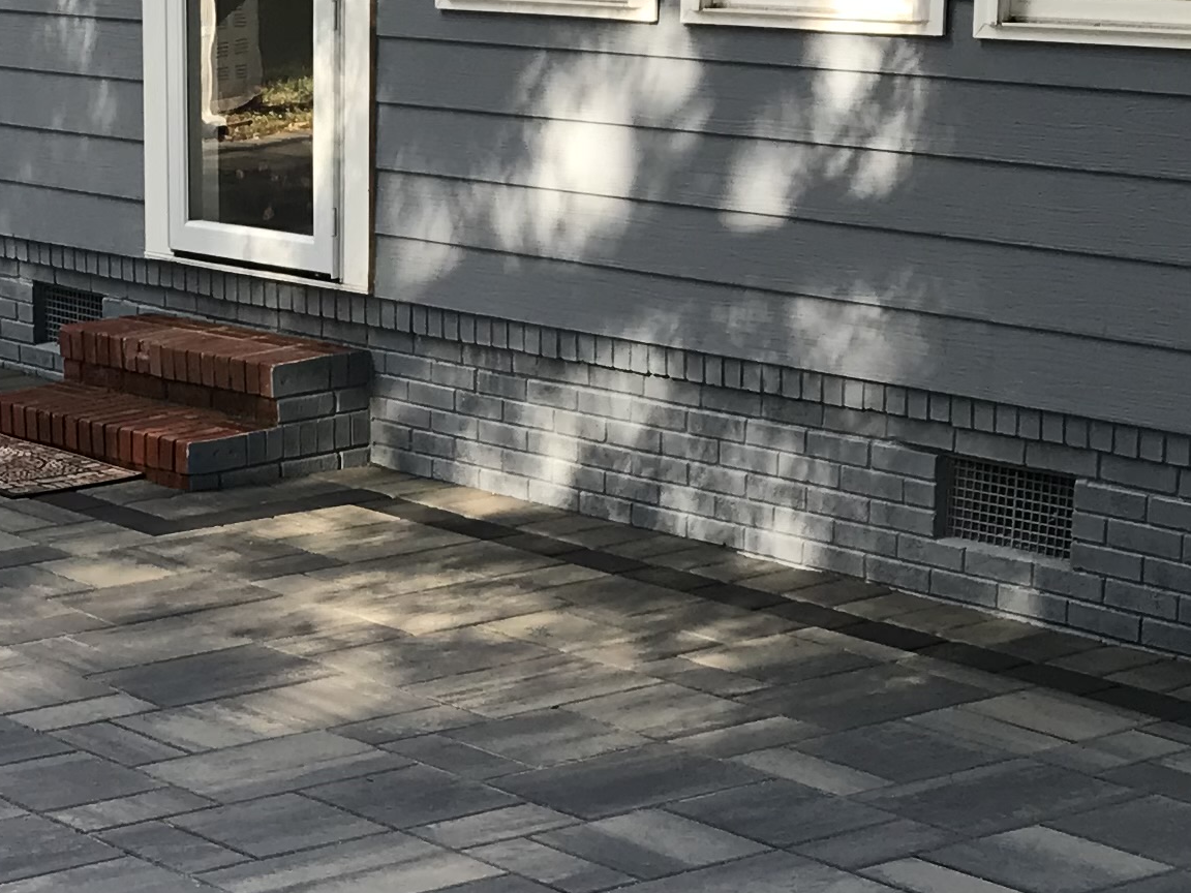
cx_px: 86
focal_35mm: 98
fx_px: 3372
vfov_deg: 15.0
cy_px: 762
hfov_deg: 19.6
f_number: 1.8
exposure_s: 1/208
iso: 20
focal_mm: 3.99
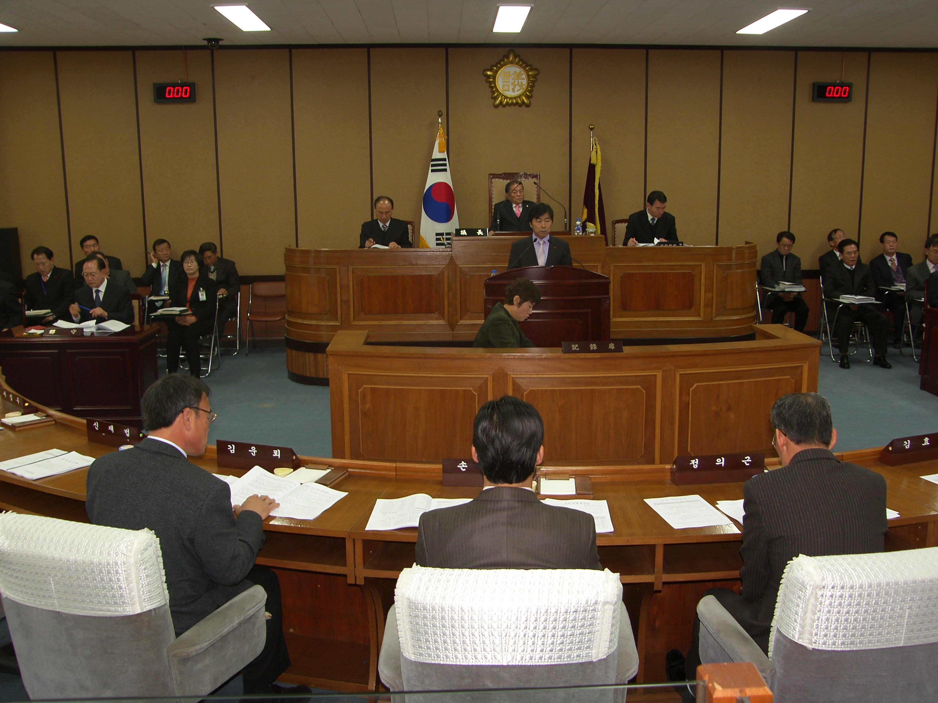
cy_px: 352
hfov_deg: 52.6
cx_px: 469
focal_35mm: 35
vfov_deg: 40.7
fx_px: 948
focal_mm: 9
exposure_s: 1/30
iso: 64
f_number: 2.2
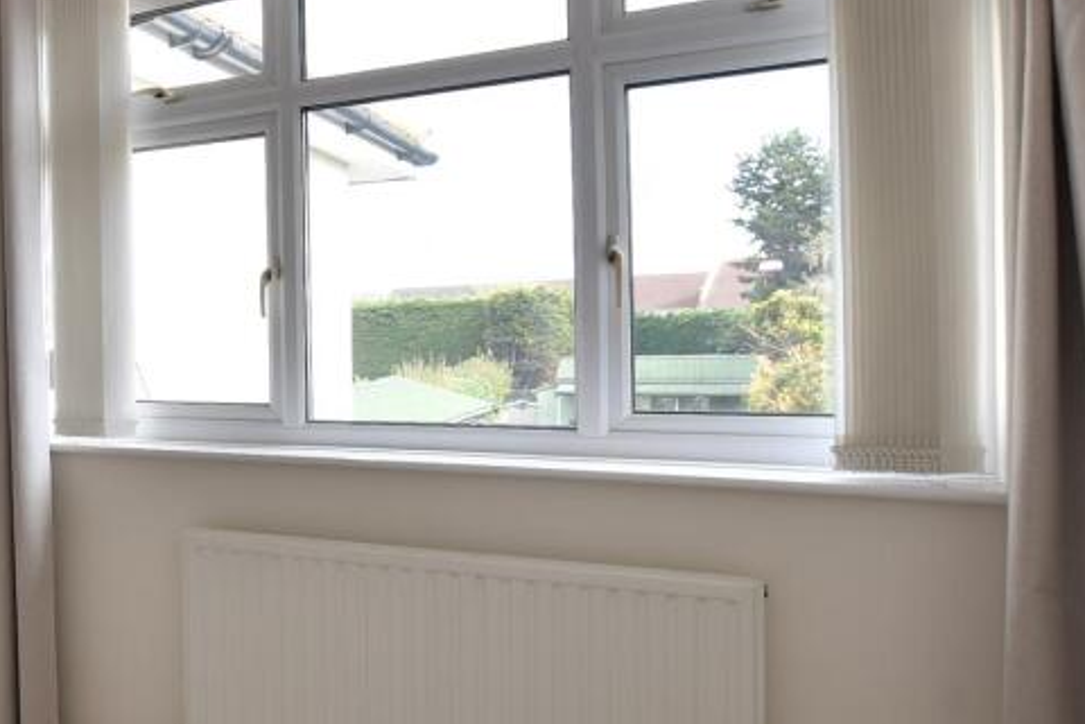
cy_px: 338
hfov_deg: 51.5
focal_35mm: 32
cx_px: 99
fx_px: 964
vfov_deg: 41.1
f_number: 8
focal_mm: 10
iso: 160
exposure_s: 1/30
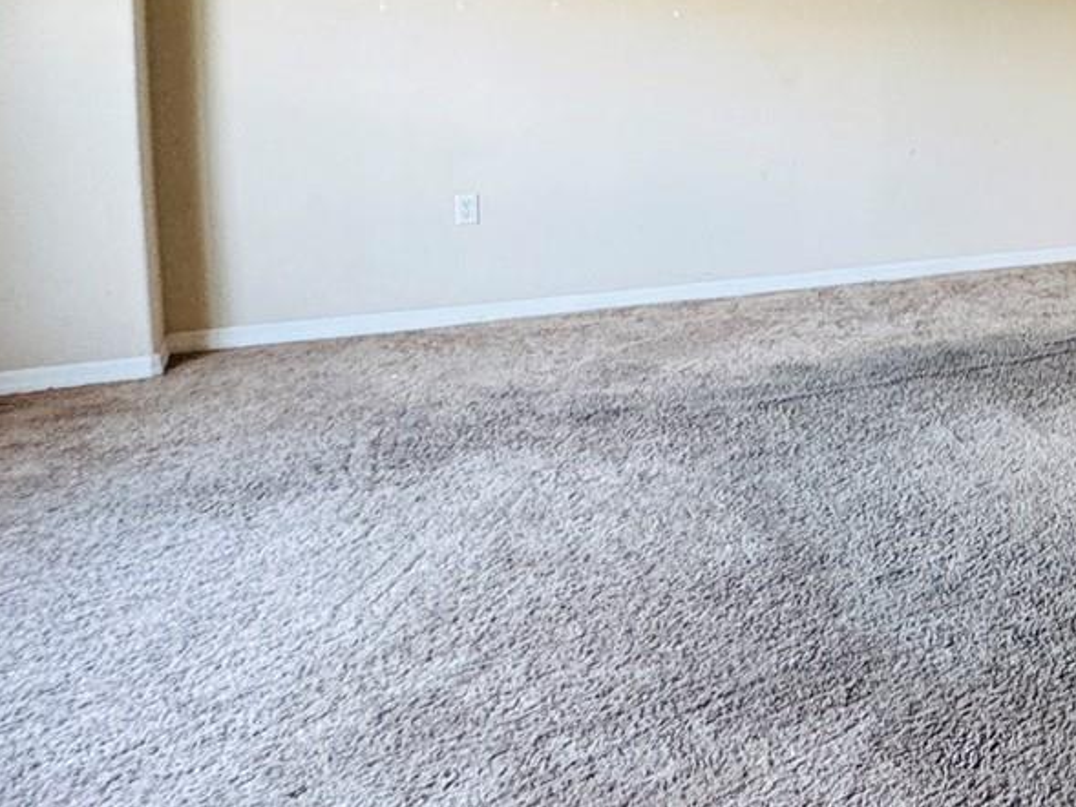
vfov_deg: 35.8
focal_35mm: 38
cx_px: 1271
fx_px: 1181
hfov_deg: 37.7
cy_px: 108
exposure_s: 1/60
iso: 500
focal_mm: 2.22
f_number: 2.2
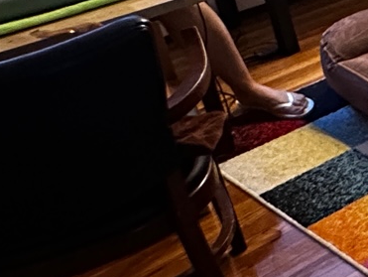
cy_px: -23
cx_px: 859
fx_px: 809
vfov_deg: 18.7
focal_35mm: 76
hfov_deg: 15.5
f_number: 2.2
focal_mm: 2.22
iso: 1000
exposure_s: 1/40
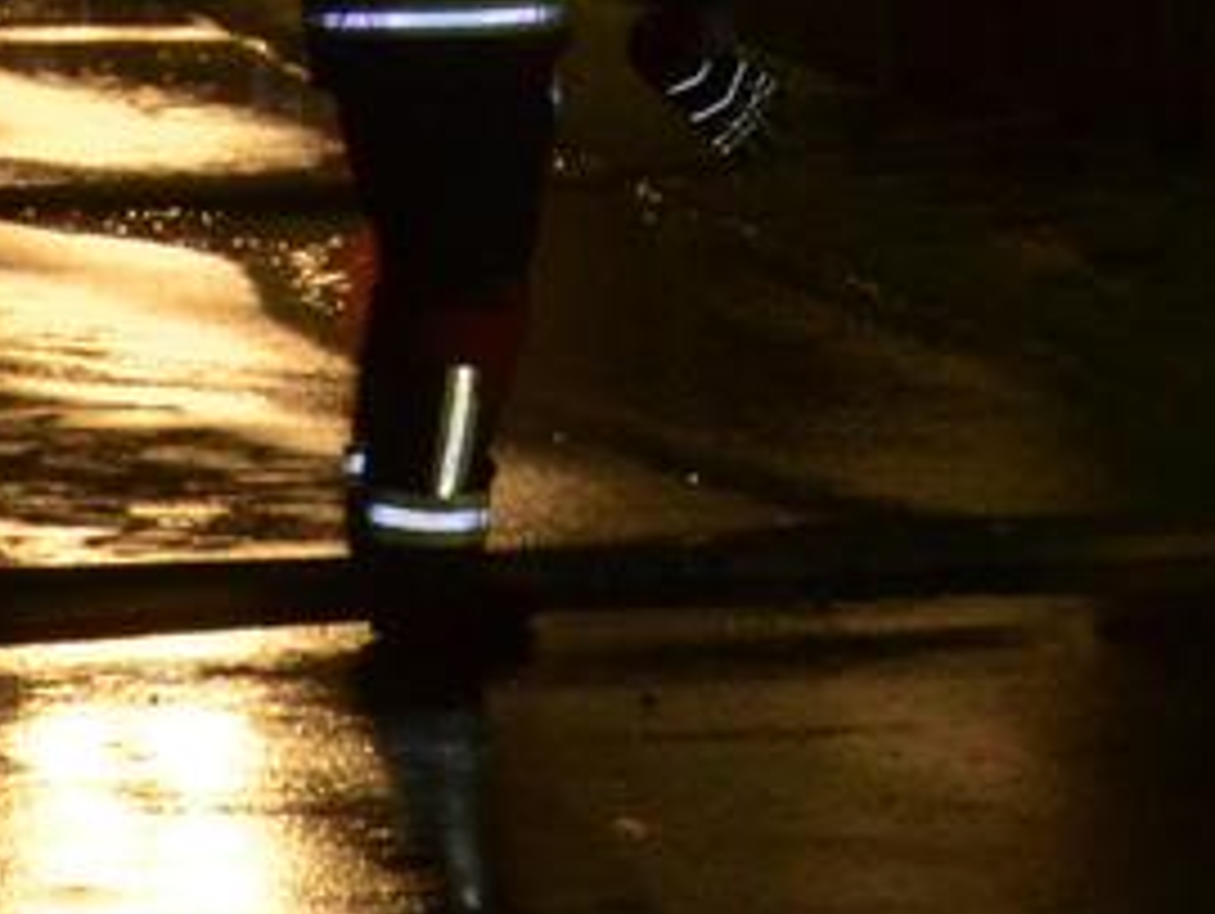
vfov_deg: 5.5
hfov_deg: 7.4
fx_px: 9345
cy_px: -599
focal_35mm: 266
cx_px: 662
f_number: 7.1
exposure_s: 1/60
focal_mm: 26
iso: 1000
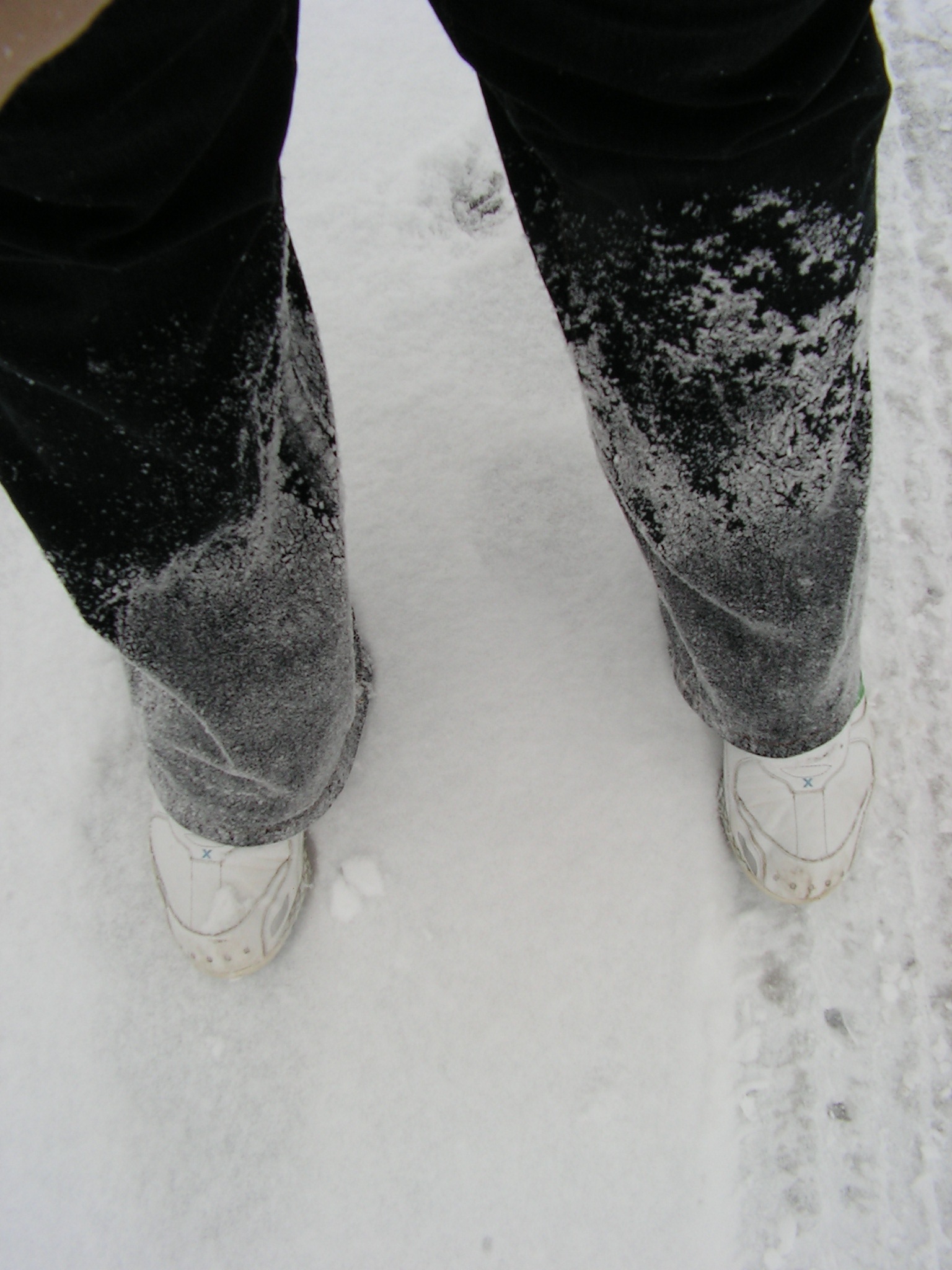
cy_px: 635
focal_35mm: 36
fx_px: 1320
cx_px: 476
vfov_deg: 51.4
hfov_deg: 39.7
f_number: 4.8
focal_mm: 6
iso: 64
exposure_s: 1/80
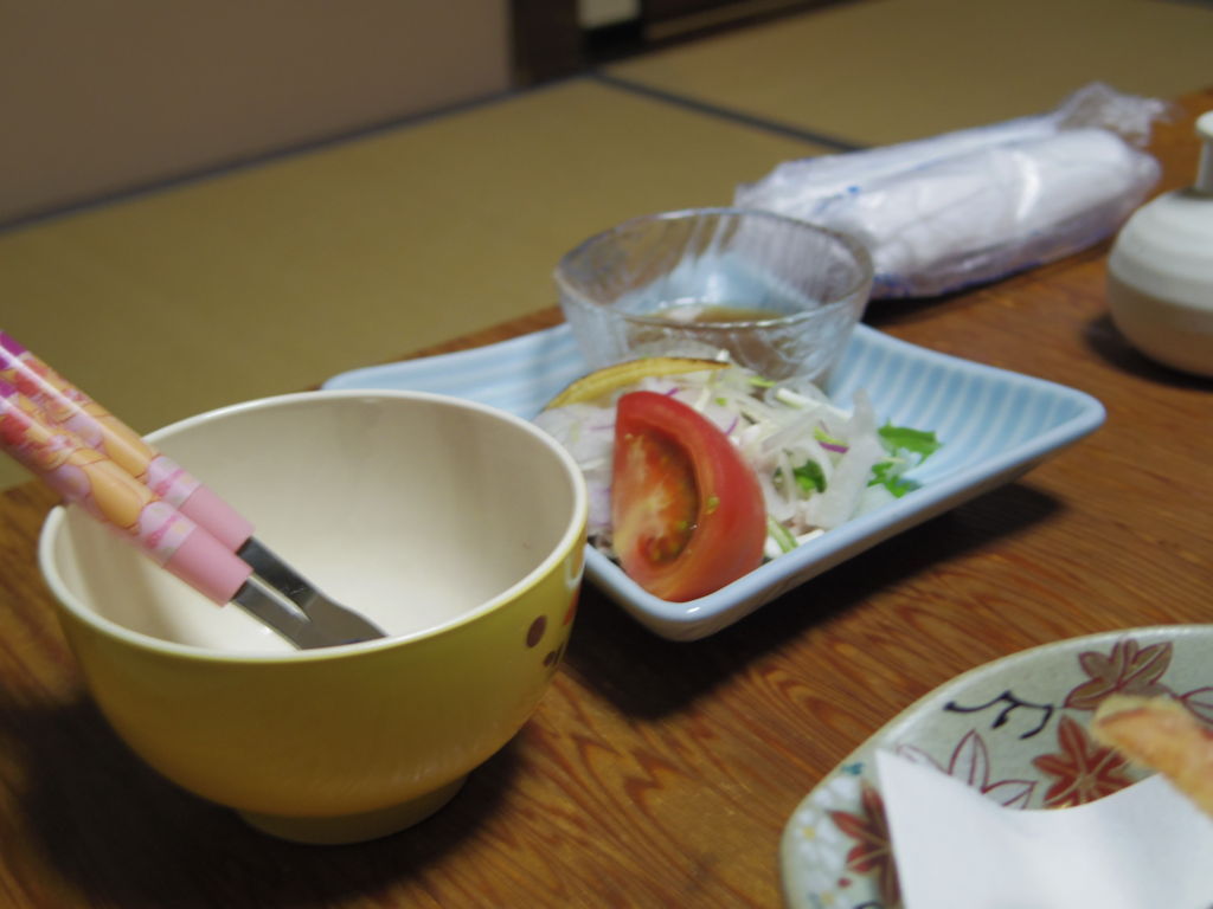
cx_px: 606
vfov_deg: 30.9
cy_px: 454
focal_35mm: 47
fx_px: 1647
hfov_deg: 40.4
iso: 200
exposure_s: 1/30
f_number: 1.9
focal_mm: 8.5
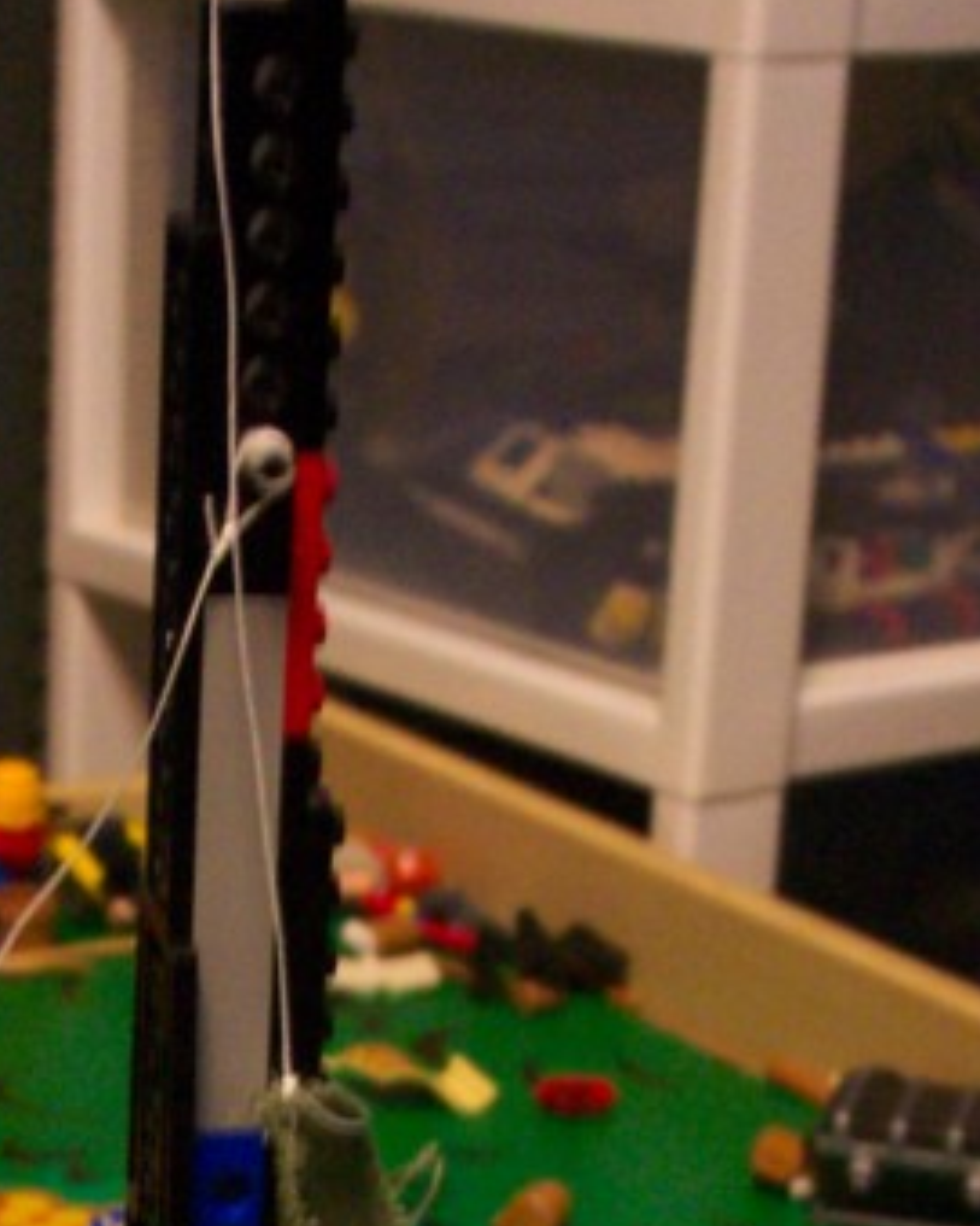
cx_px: 127
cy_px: 1523
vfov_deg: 20.0
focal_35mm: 89
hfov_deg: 17.1
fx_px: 3228
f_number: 2.8
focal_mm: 7.5
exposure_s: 1/8
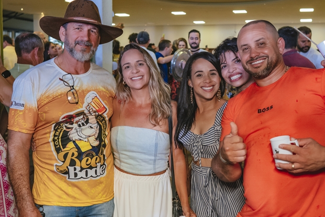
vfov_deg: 31.2
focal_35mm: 43
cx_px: 184
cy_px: 110
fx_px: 388
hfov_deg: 45.3
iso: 2500
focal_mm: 24
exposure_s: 1/400
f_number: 2.5
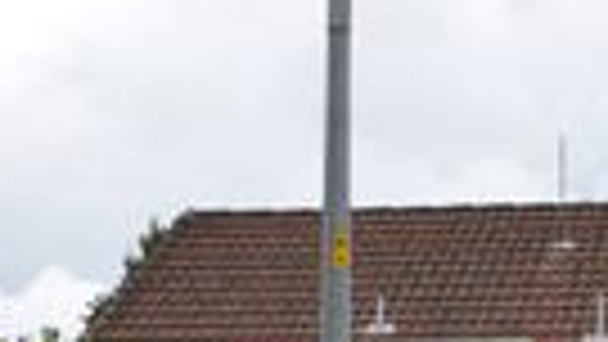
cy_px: 466
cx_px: 567
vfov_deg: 9.9
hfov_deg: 17.5
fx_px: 1935
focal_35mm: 120
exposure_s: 1/200
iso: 100
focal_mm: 22
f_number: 9
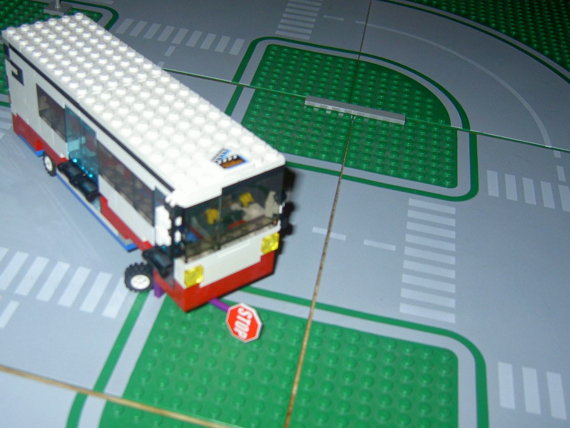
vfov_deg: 32.2
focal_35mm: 45
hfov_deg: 41.9
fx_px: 741
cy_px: 201
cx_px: 231
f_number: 2.8
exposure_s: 1/60
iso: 100
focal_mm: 5.6
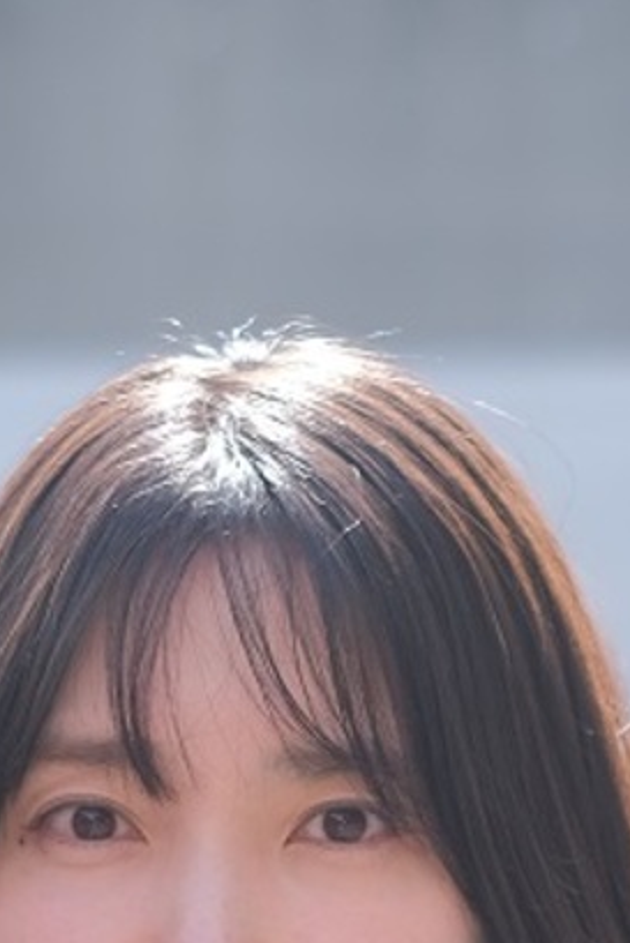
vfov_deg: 8.4
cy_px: 1874
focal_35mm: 233
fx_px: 6111
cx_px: 549
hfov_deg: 5.9
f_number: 2
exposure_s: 1/850
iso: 160
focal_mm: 35
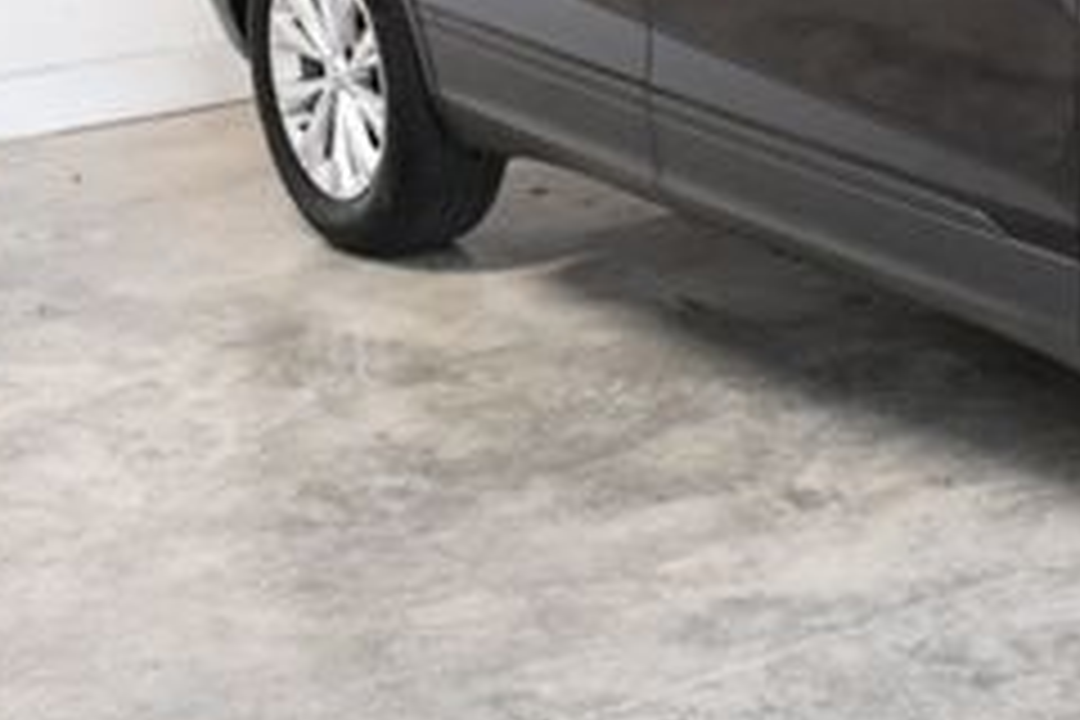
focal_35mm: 96
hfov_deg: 19.7
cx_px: 1377
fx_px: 2880
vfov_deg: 14.0
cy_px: 9
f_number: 8
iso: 2500
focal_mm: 24
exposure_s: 1/200
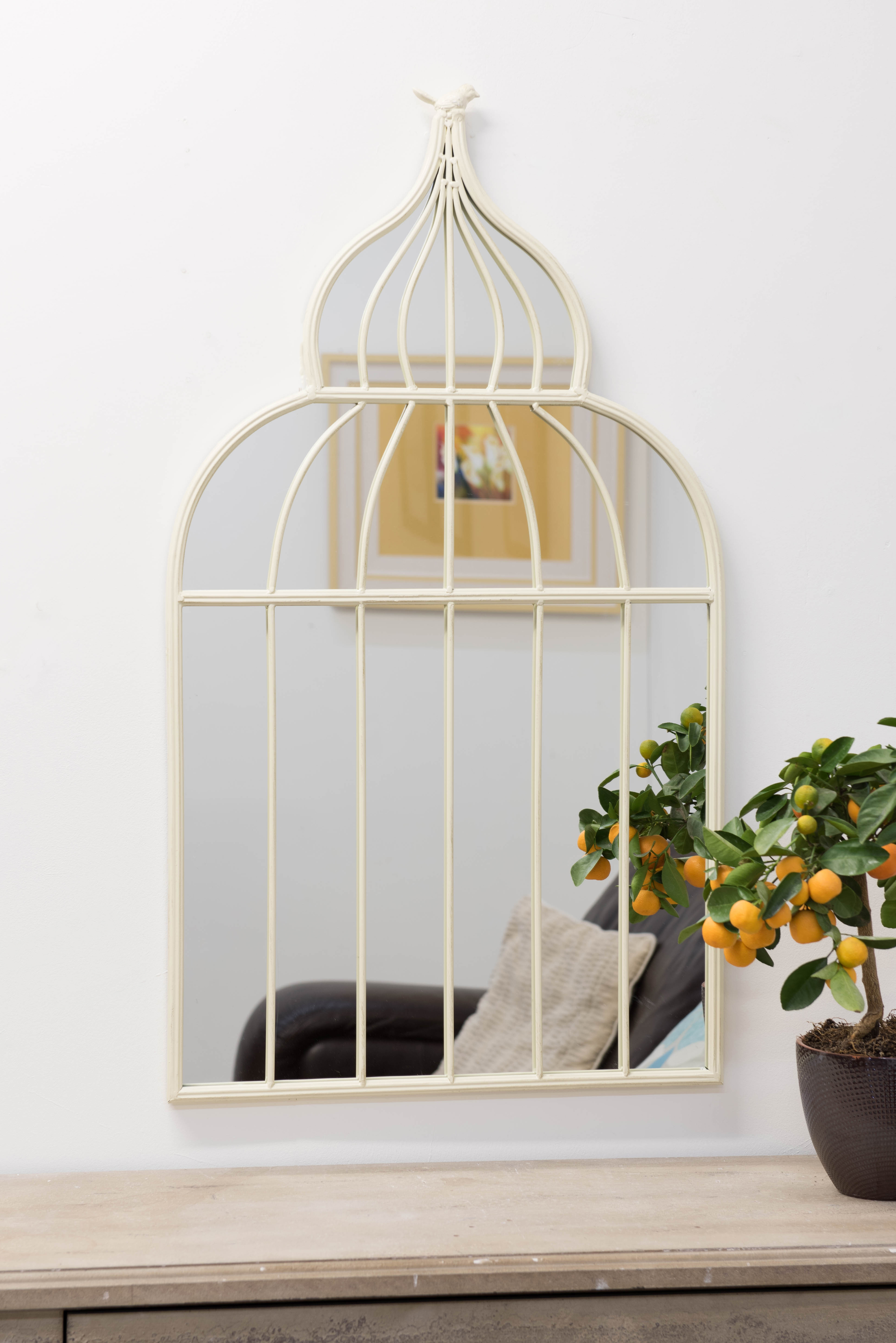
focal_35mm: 62
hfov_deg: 21.9
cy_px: 672
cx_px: 448
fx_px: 2313
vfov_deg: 32.4
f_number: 5.6
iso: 100
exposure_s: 1/5
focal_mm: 62
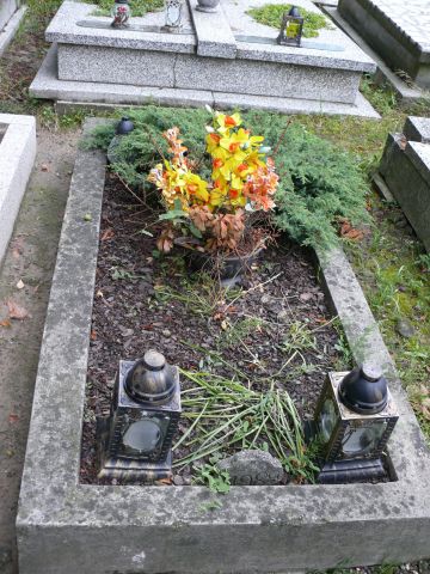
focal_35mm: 35
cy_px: 287
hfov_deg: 40.7
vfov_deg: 52.6
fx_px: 580
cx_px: 215
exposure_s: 1/80
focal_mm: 7.4
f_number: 2.8
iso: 100
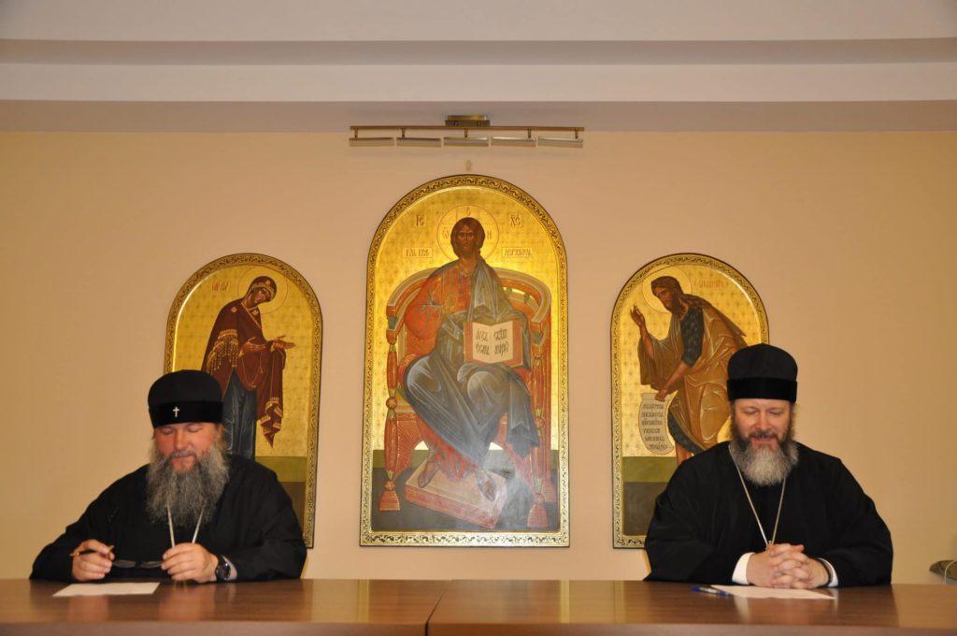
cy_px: 318
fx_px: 996
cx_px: 478
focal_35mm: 38
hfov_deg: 51.3
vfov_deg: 35.4
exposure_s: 1/60
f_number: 4
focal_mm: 25
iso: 800
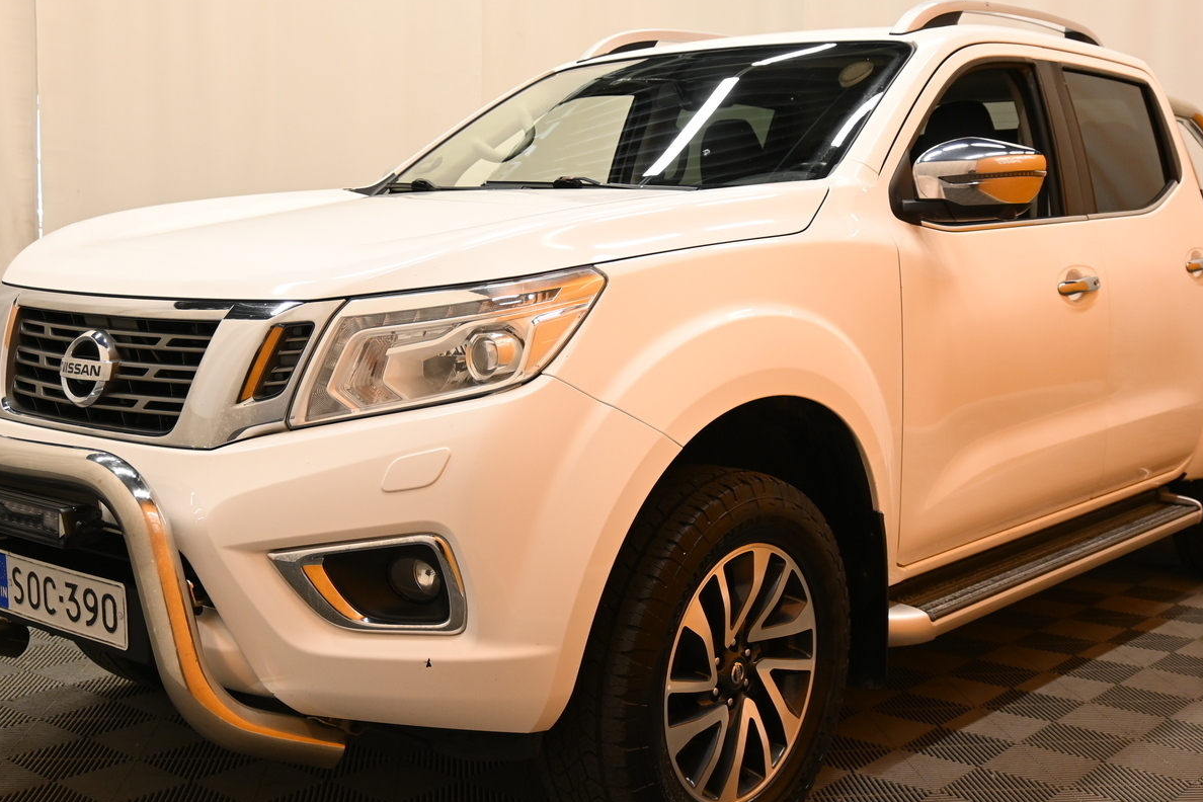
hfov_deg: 43.6
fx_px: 1504
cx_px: 589
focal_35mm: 45
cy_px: 395
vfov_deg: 29.9
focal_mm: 22
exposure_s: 1/40
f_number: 4
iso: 400
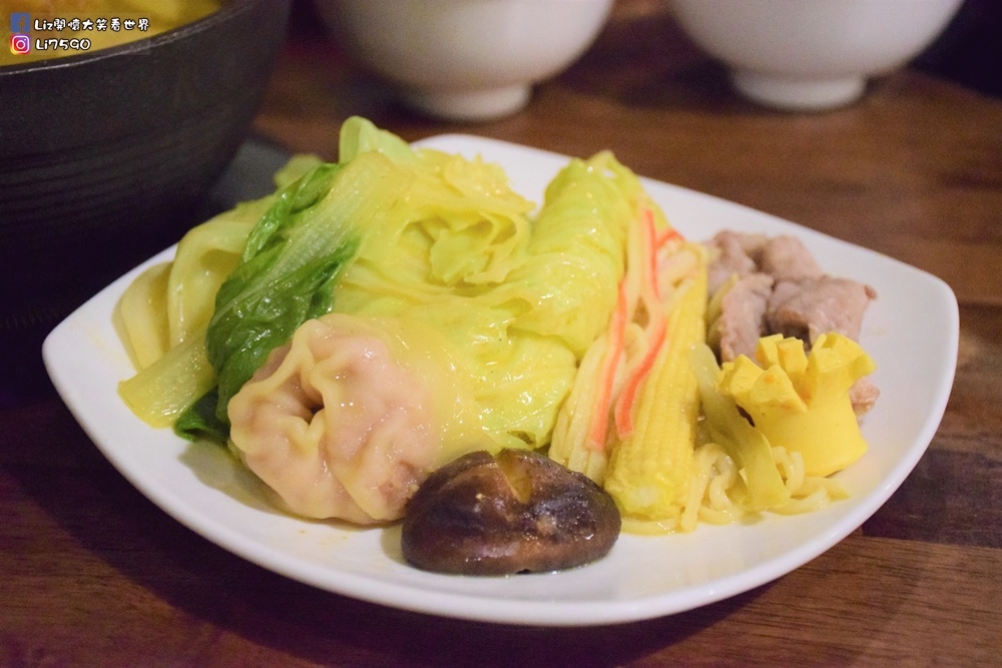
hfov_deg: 31.9
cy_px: 334
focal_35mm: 63
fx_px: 1754
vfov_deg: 21.6
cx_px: 501
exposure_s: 1/160
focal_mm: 42
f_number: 5
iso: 10000
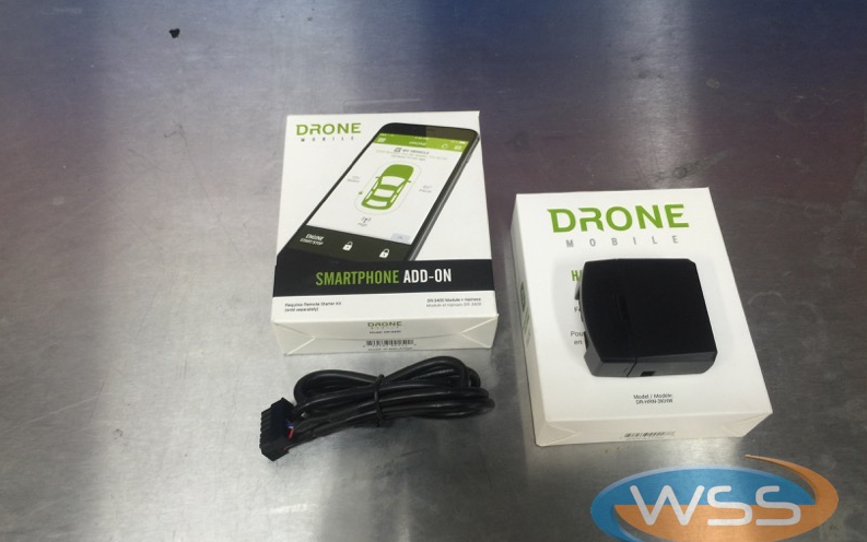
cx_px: 434
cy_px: 284
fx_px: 733
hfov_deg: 61.2
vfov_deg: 40.6
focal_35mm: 31
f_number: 2.2
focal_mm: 4.15
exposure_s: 1/15
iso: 32
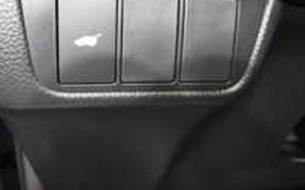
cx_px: 135
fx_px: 249
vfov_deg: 40.5
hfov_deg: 62.8
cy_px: 46
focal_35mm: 30
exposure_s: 1/60
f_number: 4.5
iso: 12800
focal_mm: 10
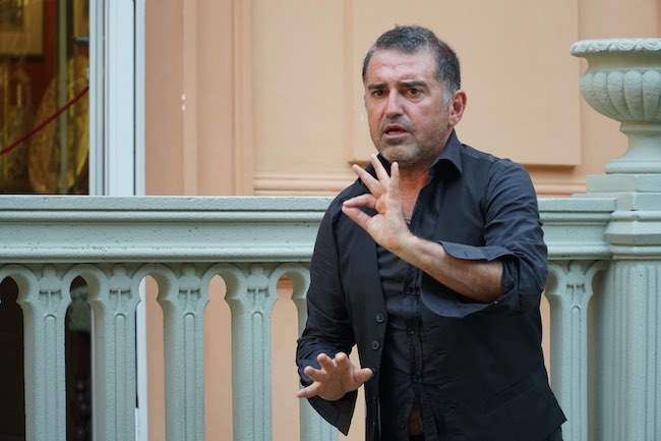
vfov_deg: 8.7
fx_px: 2891
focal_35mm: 158
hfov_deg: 13.0
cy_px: 220
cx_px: 330
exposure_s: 1/200
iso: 800
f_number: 4
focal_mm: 105
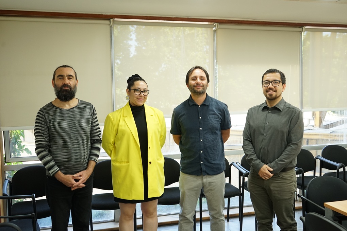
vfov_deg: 36.9
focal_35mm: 36
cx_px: 174
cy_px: 116
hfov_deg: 53.1
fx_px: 347
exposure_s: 1/100
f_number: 5
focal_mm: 36
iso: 1250
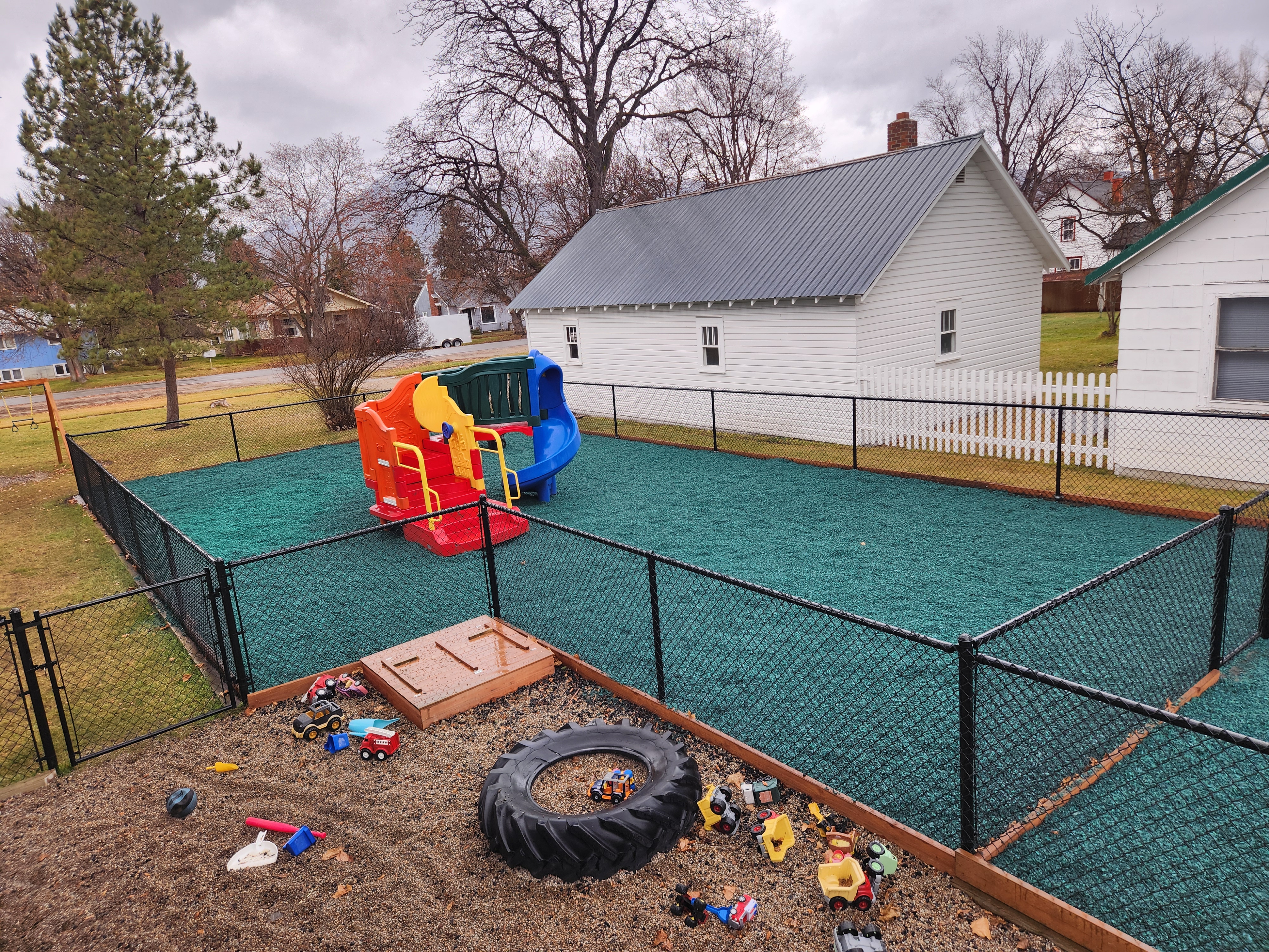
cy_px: 476
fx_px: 843
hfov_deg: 73.9
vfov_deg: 58.9
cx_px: 634
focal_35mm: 23
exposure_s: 1/180
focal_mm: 5.4
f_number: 1.8
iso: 25
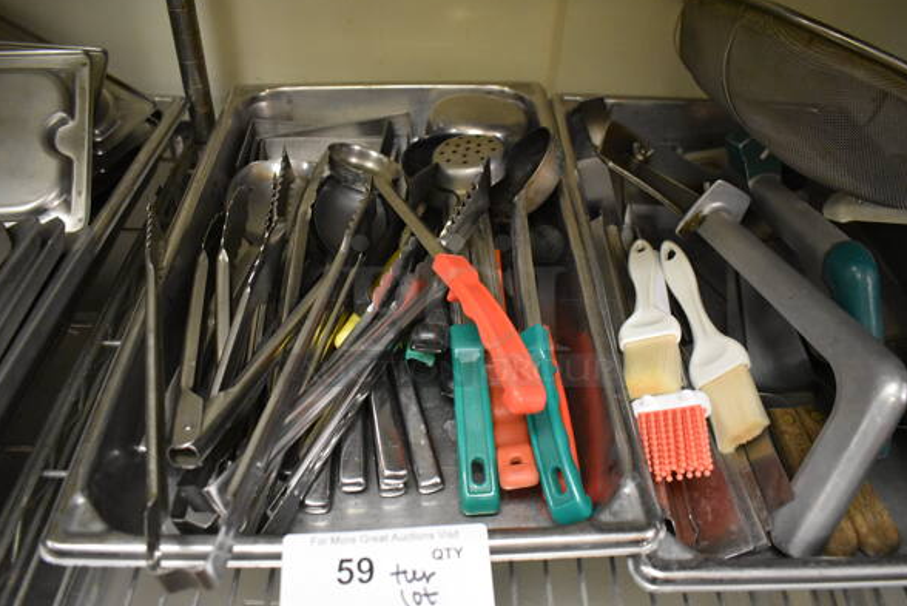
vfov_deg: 46.5
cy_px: 305
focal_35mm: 28
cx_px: 455
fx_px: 706
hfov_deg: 65.4
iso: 4500
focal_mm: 18
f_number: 3.5
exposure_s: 1/125
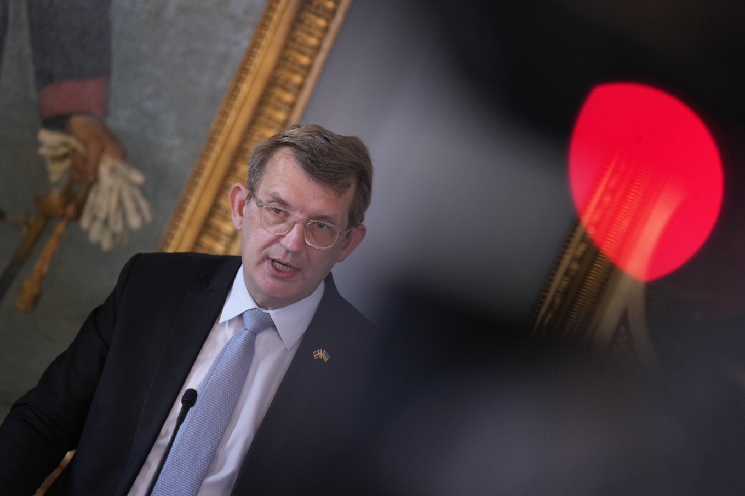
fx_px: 4138
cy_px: 248
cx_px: 372
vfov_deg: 6.9
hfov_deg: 10.3
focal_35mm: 200
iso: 2500
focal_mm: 200
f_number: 2.8
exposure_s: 1/200
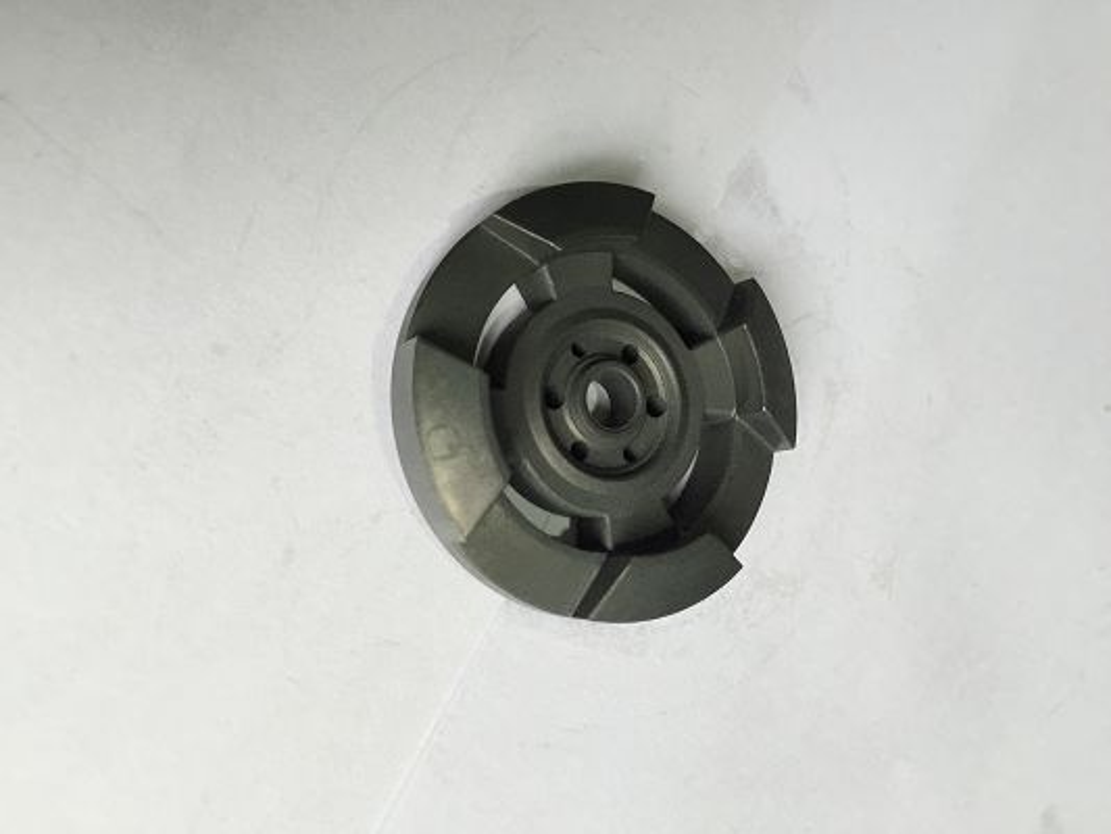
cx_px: 556
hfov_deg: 61.6
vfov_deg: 48.2
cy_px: 417
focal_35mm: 29
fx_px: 931
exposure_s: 1/30
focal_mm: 4.15
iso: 40
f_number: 2.2
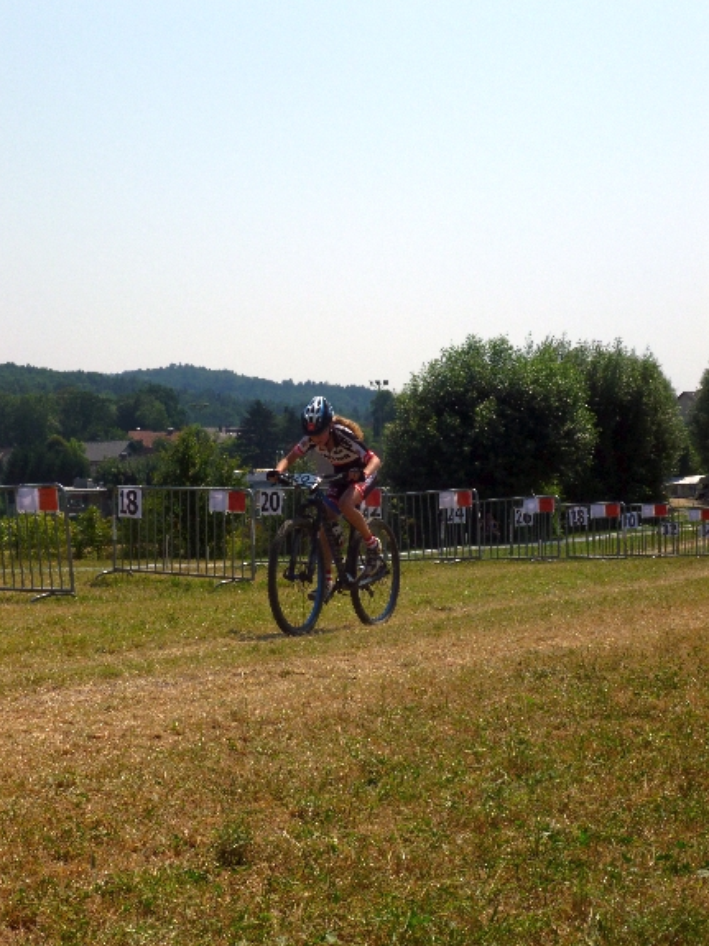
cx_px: 345
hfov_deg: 20.4
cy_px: 482
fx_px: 1967
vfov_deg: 27.0
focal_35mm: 72
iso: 100
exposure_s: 1/1000
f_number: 4.6
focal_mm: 12.3
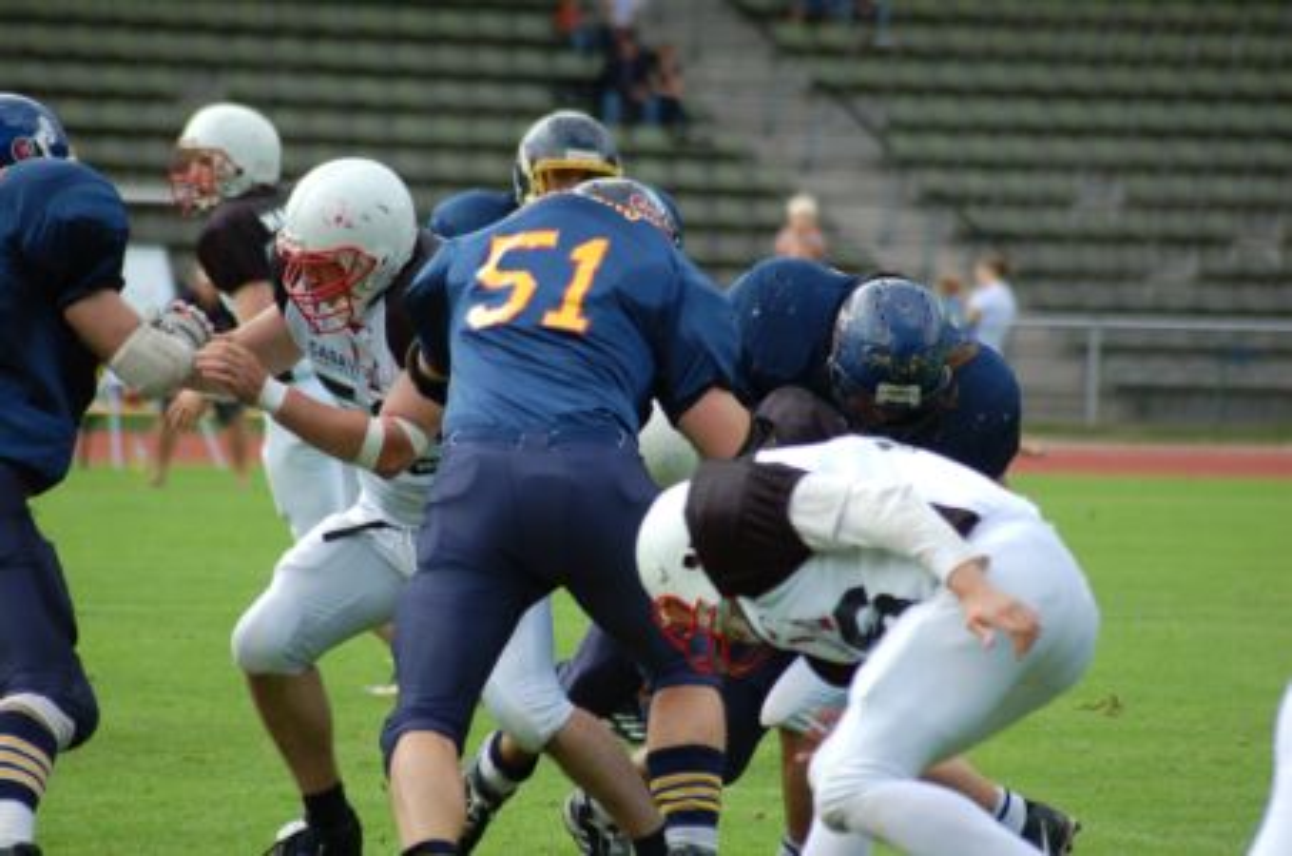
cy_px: 428
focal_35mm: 292
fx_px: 10475
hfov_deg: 7.1
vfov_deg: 4.7
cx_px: 646
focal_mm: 195
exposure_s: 1/800
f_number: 5
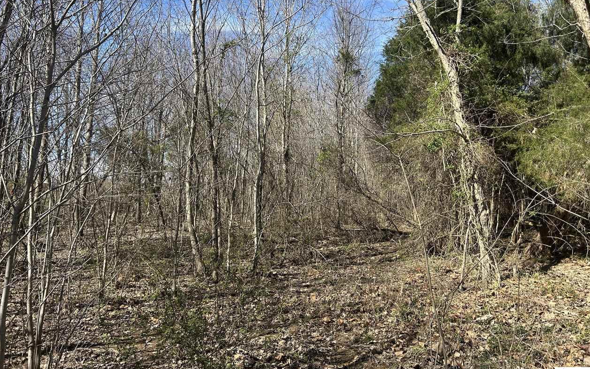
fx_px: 450
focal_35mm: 28
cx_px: 293
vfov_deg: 44.4
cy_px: 161
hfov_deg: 66.5
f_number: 1.5
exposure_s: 1/2123
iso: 50
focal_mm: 5.7
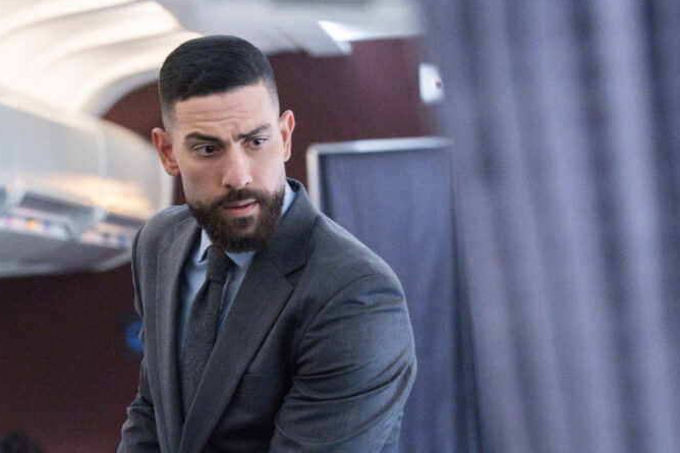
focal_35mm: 207
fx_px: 3909
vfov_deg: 6.6
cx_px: 164
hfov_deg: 9.9
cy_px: 345
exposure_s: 1/160
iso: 10000
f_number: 4.5
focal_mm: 135
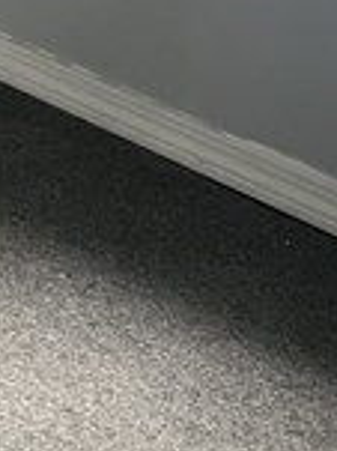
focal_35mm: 264
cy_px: -633
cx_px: 84
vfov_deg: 7.1
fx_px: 3432
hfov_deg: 5.6
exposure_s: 1/40
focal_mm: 6
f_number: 2
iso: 250
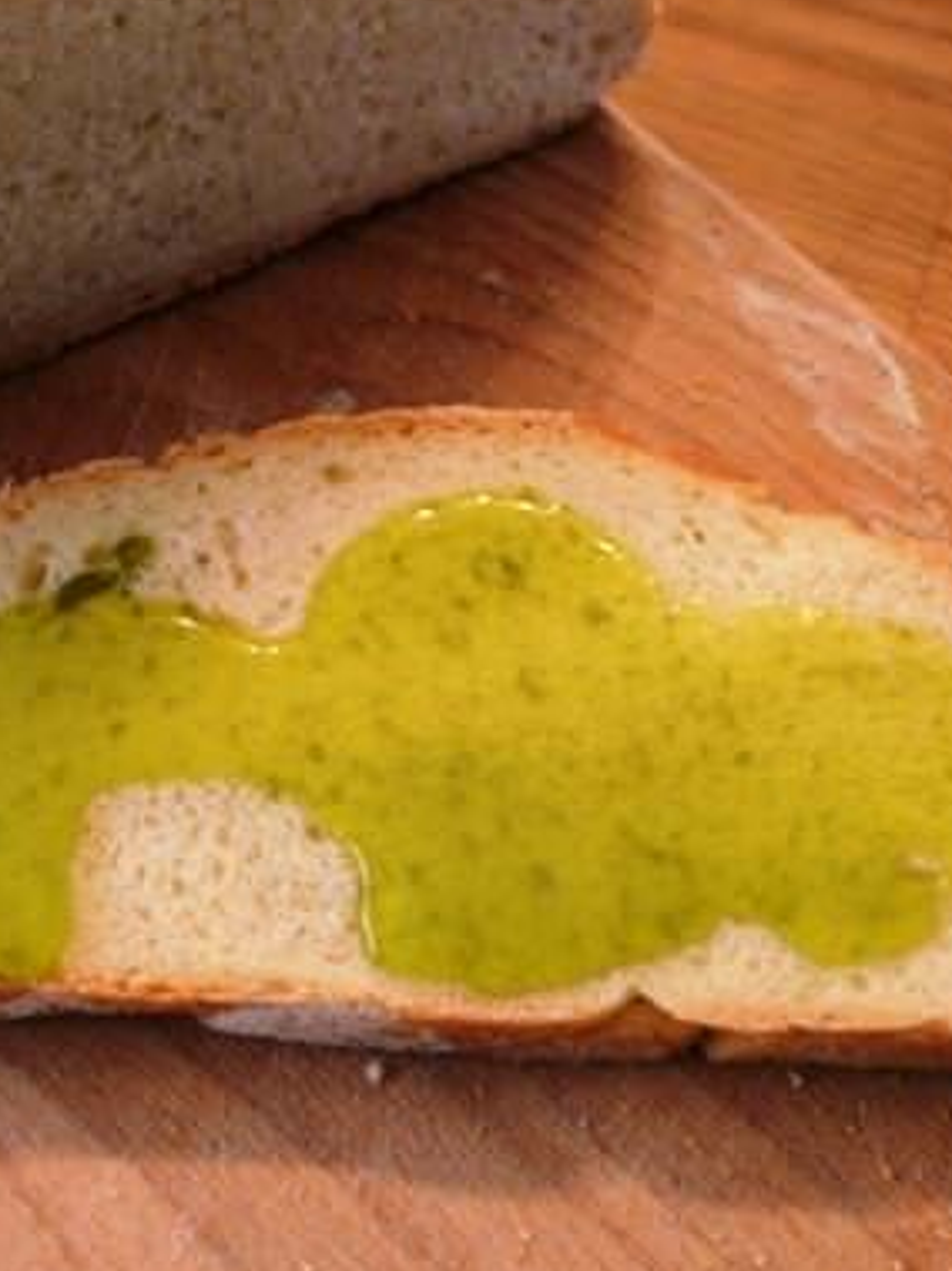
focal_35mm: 70
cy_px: 533
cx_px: 466
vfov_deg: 27.7
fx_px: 2568
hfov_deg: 21.0
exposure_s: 1/30
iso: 1600
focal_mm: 24
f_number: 4
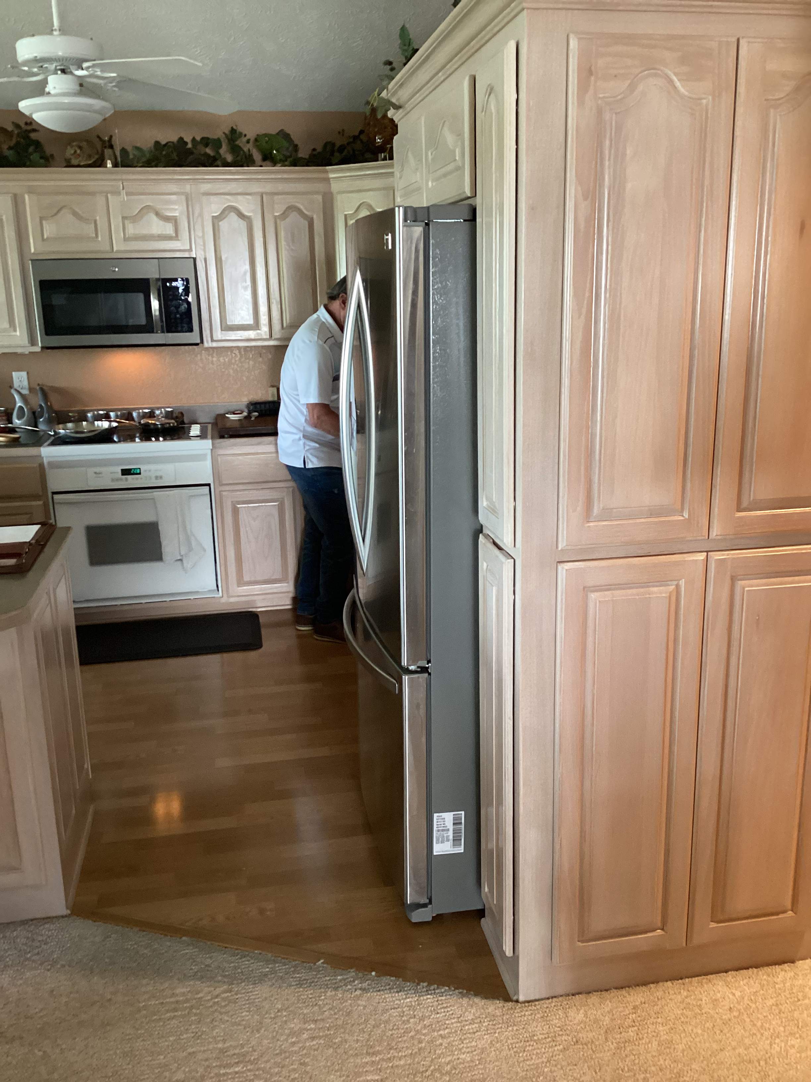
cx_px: 406
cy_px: 541
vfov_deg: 58.4
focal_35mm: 31
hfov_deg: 45.4
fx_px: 968
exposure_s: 1/40
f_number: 2.4
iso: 320
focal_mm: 3.3
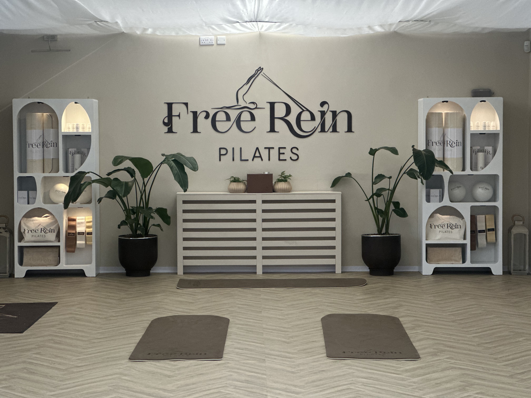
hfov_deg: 25.3
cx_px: 266
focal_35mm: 77
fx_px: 1181
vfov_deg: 19.1
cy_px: 199
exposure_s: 1/33
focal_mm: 9
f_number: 2.8
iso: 250
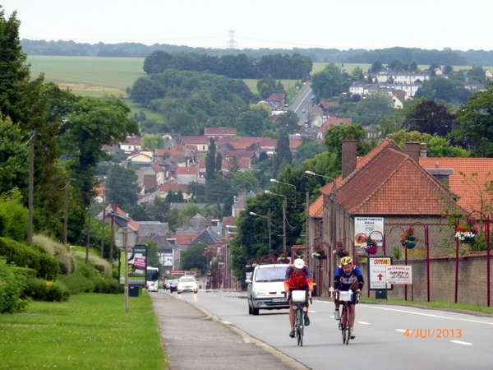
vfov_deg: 6.3
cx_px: 246
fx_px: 3361
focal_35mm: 236
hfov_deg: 8.4
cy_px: 185
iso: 100
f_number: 5.6
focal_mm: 38.2
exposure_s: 1/125
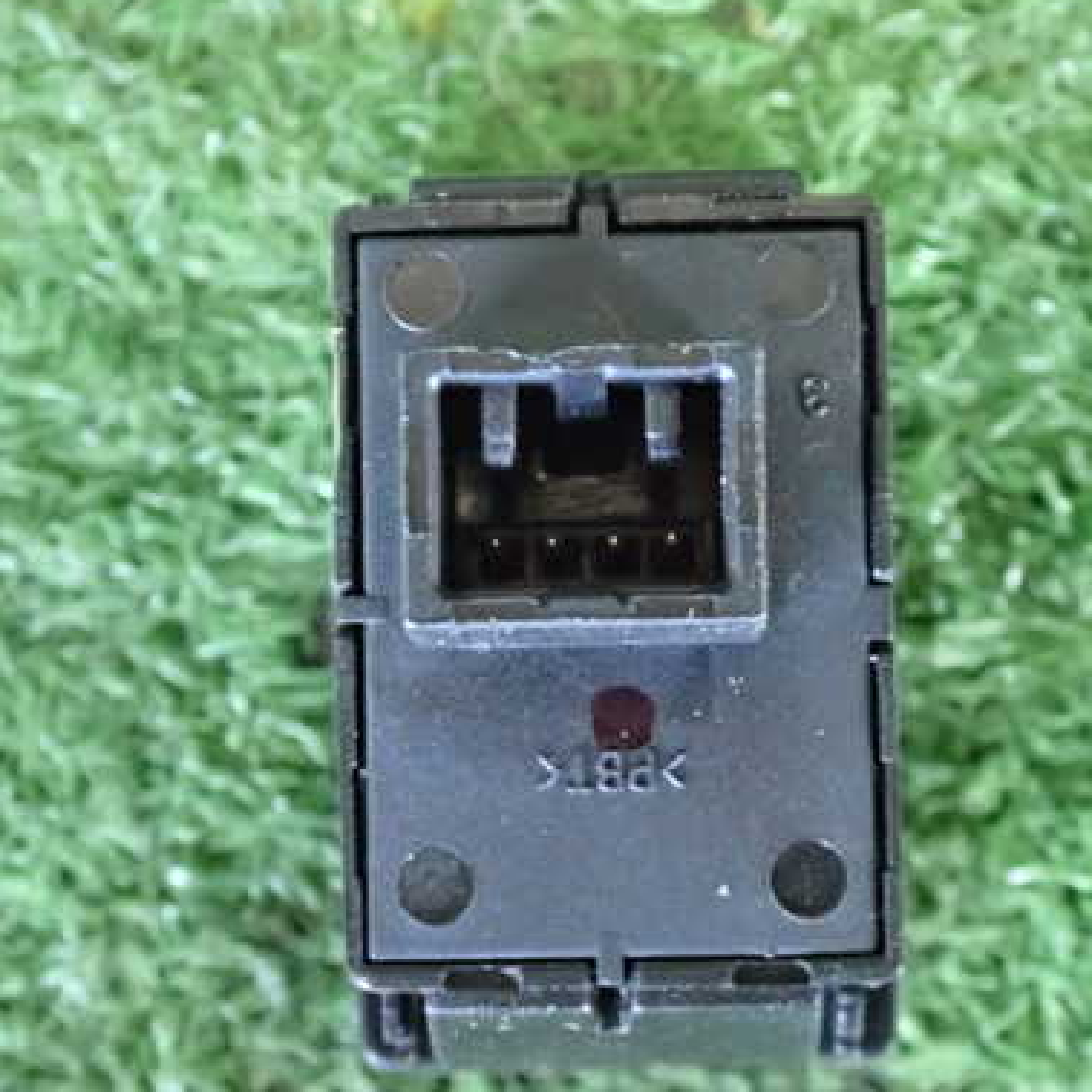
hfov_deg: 12.5
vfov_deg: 12.5
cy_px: 565
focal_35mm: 140
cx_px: 628
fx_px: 4997
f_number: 4.9
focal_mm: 18
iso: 3200
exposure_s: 1/40
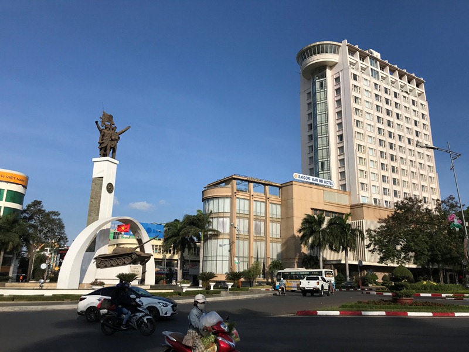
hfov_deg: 63.4
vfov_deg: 49.7
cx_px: 234
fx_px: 379
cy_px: 176
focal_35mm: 28
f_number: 1.8
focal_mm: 3.99
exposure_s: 1/4000
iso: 20
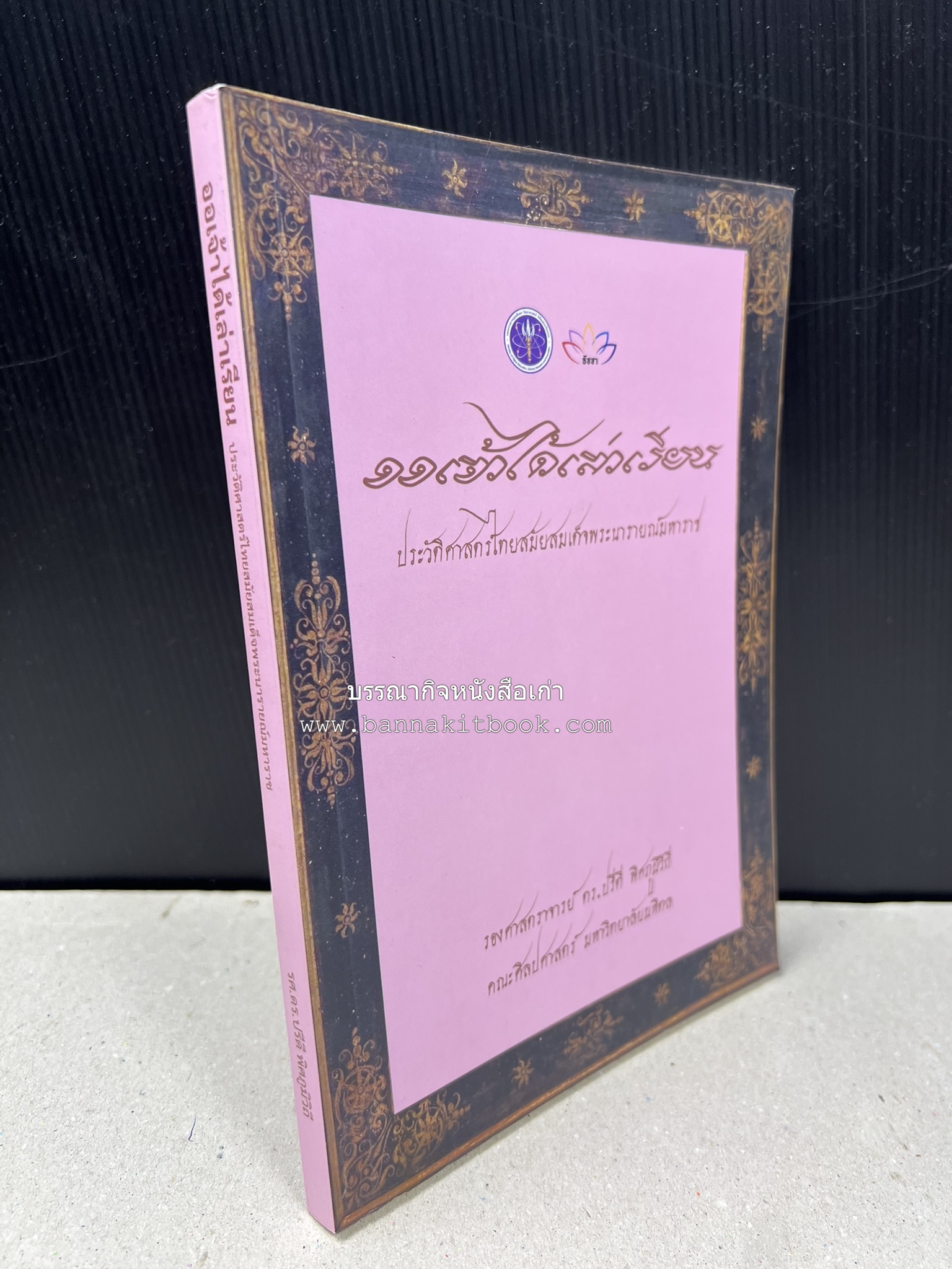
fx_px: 953
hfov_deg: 53.1
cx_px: 476
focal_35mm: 26
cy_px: 634
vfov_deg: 67.3
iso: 64
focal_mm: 5.7
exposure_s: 1/100
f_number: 1.5
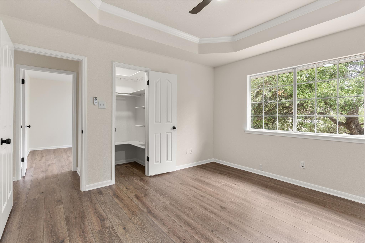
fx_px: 172
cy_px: 122
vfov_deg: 70.4
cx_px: 182
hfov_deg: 93.3
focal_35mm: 17
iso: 100
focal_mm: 17
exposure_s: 1/20
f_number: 4
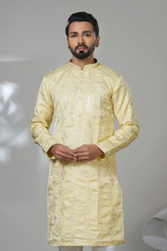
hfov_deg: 10.8
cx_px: 84
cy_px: 126
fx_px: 884
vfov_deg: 16.1
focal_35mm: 127
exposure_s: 1/160
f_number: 9
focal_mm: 85
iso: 125
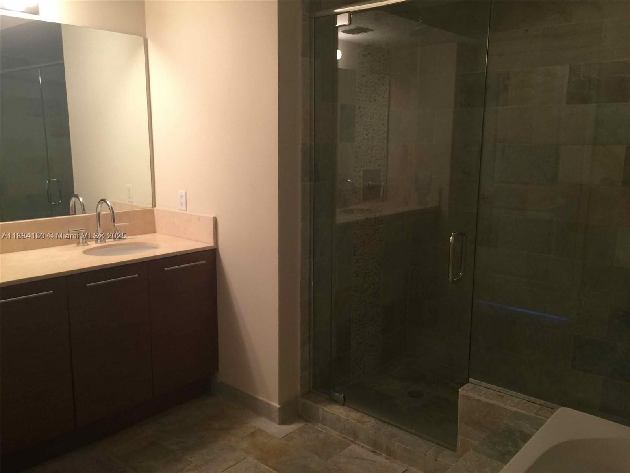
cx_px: 315
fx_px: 528
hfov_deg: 61.7
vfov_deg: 48.2
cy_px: 236
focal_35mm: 29
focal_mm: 4.15
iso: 64
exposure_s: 1/15
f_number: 2.2
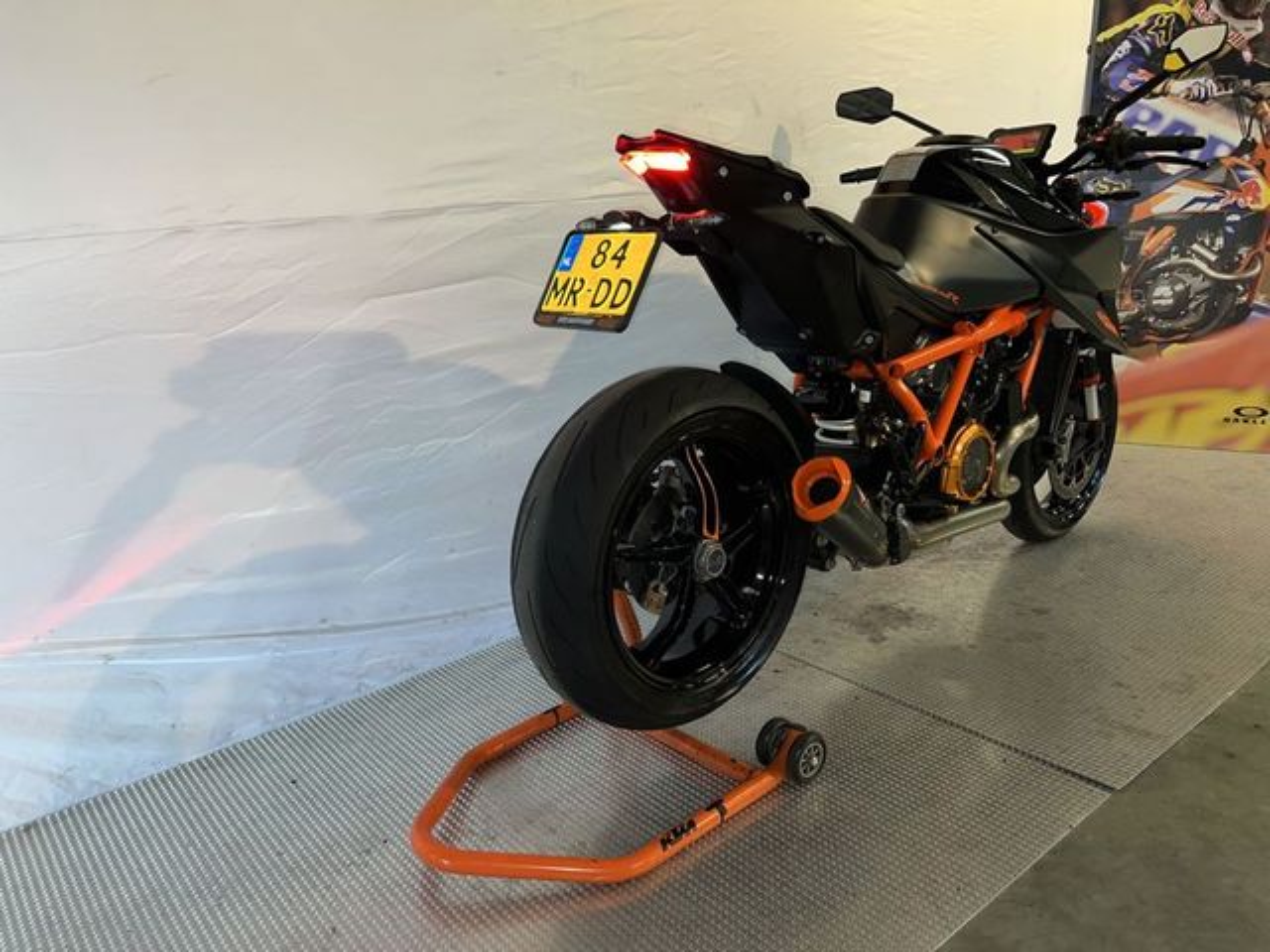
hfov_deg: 67.3
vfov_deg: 53.1
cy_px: 476
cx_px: 635
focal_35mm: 26
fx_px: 954
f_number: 1.5
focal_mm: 5.7
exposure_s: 1/25
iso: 40
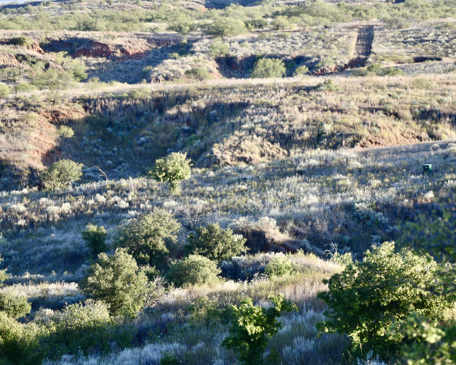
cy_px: 183
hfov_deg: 7.1
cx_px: 270
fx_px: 3657
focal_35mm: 271
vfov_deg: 5.7
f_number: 5.6
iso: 400
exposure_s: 1/400
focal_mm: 240
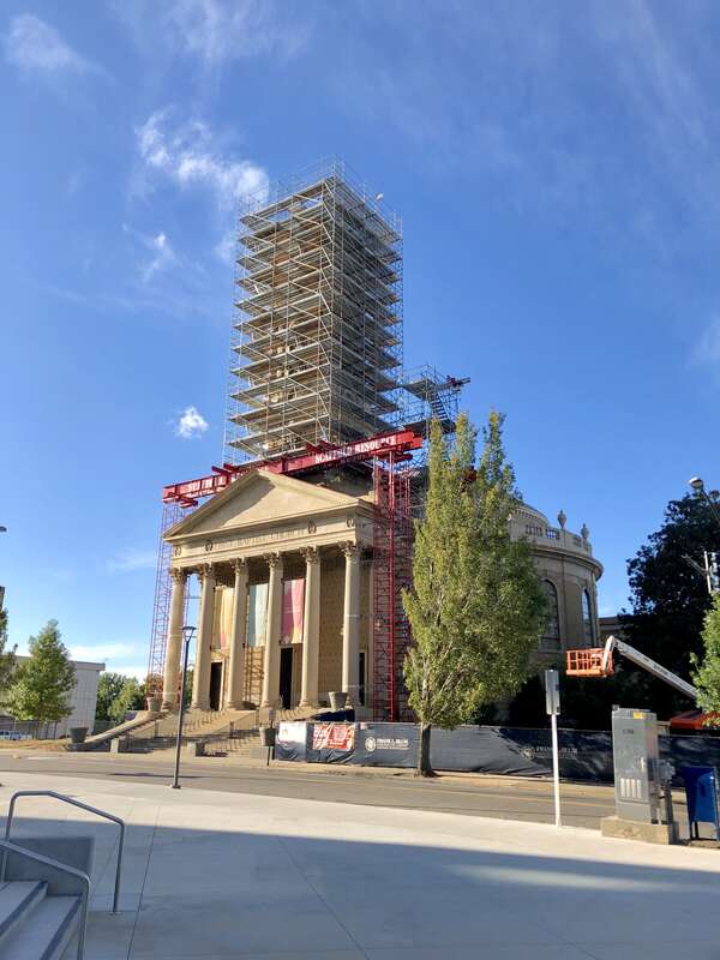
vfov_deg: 63.4
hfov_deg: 49.7
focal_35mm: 28
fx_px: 777
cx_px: 360
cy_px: 480
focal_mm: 3.99
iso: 20
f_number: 1.8
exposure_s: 1/1171
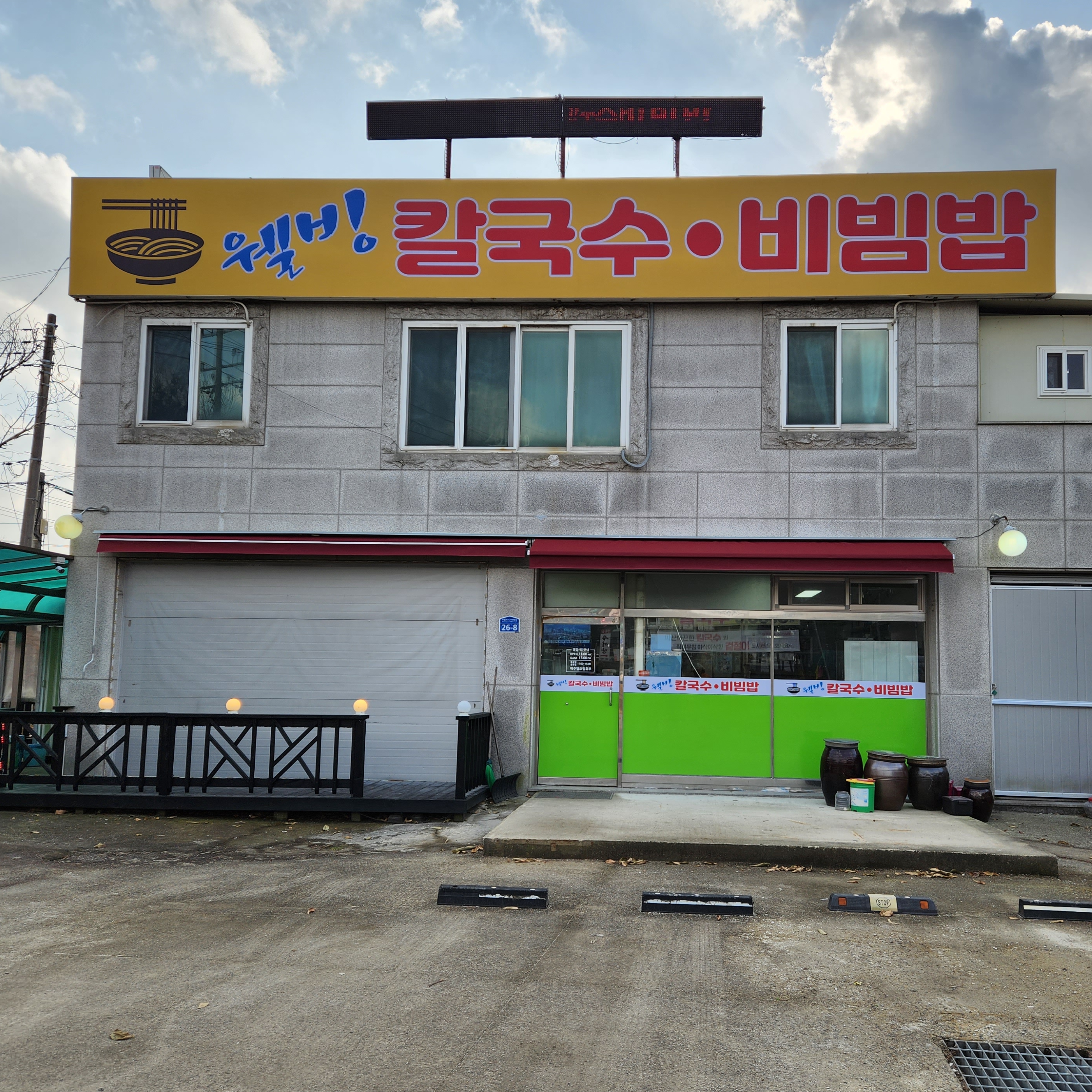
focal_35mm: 29
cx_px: 601
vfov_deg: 55.6
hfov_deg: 55.5
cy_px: 561
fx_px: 1035
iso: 20
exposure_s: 1/895
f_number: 1.8
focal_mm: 5.4
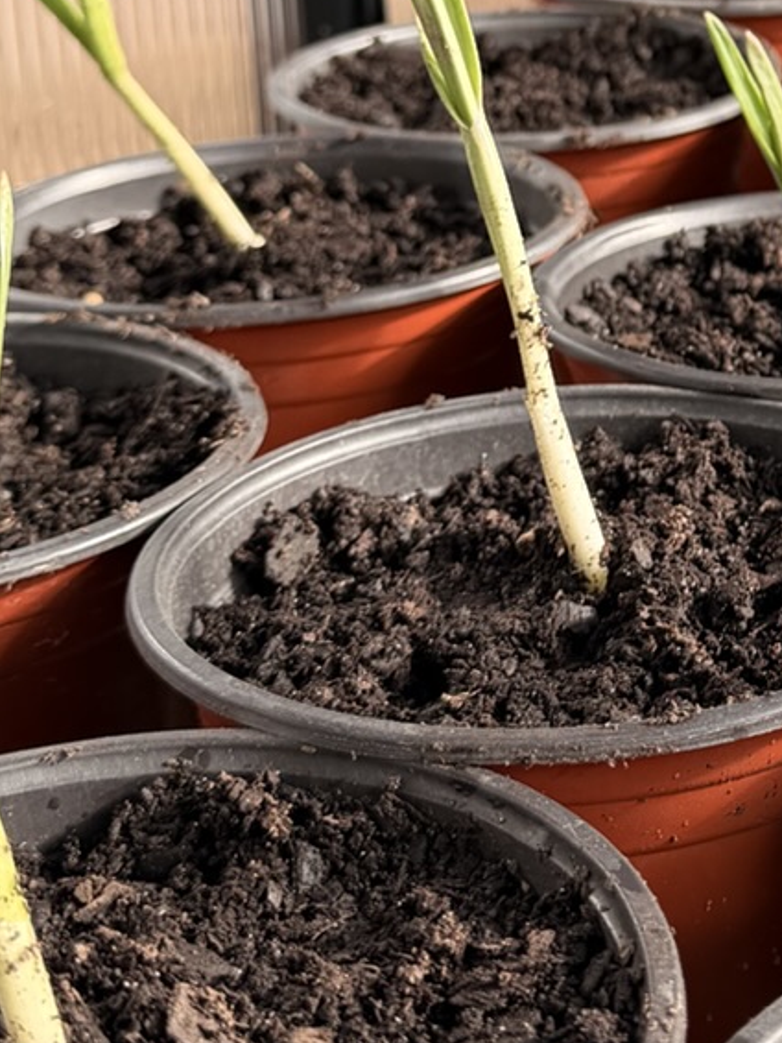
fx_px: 2559
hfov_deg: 16.5
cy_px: 46
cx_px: 998
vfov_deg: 22.3
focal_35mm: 85
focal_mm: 6.76
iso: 80
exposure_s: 1/943
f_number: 1.78
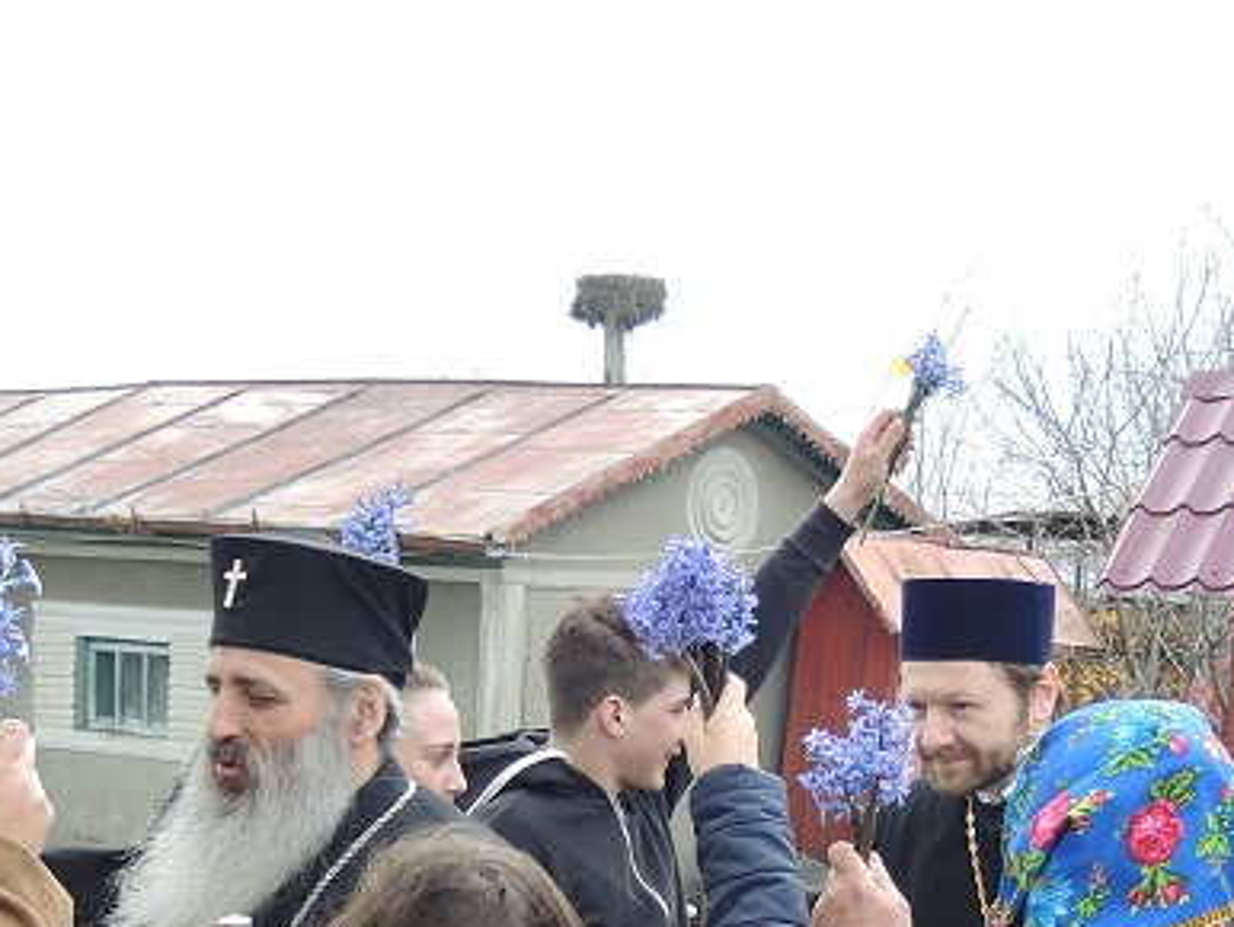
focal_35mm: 87
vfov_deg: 16.7
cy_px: 847
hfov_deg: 22.4
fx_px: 3103
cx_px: 786
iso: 80
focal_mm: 6
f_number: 2
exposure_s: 1/250
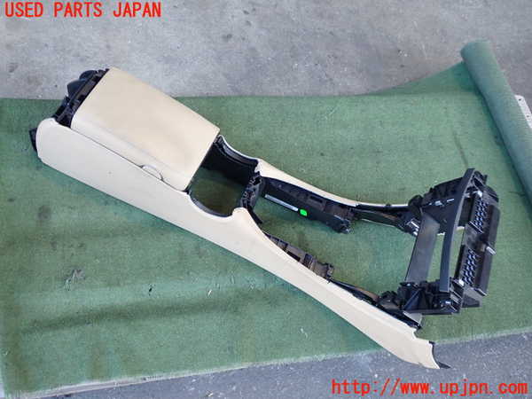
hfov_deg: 60.0
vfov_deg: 46.8
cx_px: 266
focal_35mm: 30
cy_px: 200
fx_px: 461
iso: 200
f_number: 2.3
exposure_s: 1/80
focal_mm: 5.4
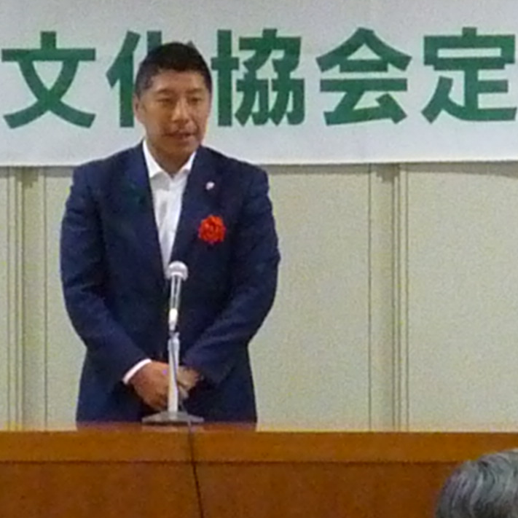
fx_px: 5688
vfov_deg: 5.2
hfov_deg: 5.2
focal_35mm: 336
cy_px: 328
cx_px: 192
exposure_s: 1/100
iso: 3200
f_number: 5.9
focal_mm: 22
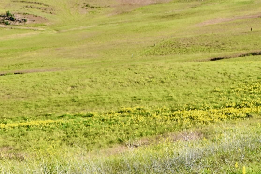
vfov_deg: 16.8
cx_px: 135
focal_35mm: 81
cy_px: 112
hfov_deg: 25.0
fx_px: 588
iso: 125
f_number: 8
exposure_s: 1/250
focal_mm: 24
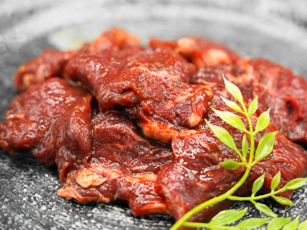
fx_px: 1011
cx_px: 159
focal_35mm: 114
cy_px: 115
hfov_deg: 17.3
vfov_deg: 13.0
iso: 160
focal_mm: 105
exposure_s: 1/125
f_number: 4
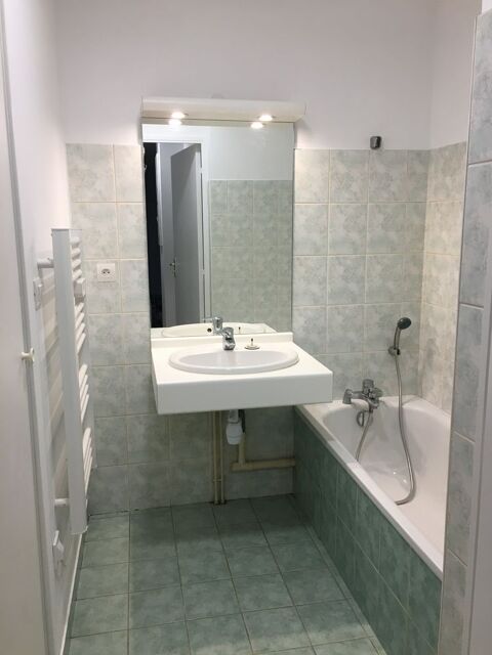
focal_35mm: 29
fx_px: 550
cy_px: 328
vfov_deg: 61.7
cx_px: 246
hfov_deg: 48.2
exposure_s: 1/33
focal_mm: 4.15
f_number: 2.2
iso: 32
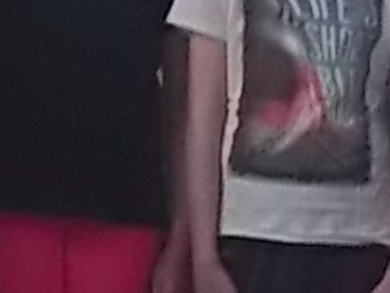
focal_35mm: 750
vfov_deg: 2.0
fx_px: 8450
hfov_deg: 2.6
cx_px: 1096
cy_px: 112
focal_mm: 19.4
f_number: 4.5
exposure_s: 1/30
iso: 320
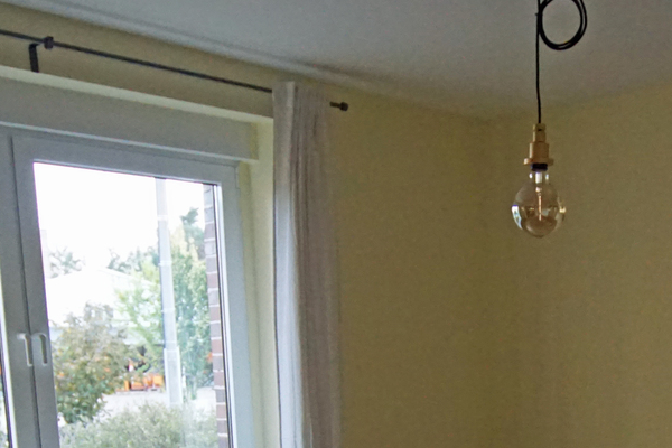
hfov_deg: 43.4
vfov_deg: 26.8
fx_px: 840
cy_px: 524
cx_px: 407
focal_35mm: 45
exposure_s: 1/160
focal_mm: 12
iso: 3200
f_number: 3.5
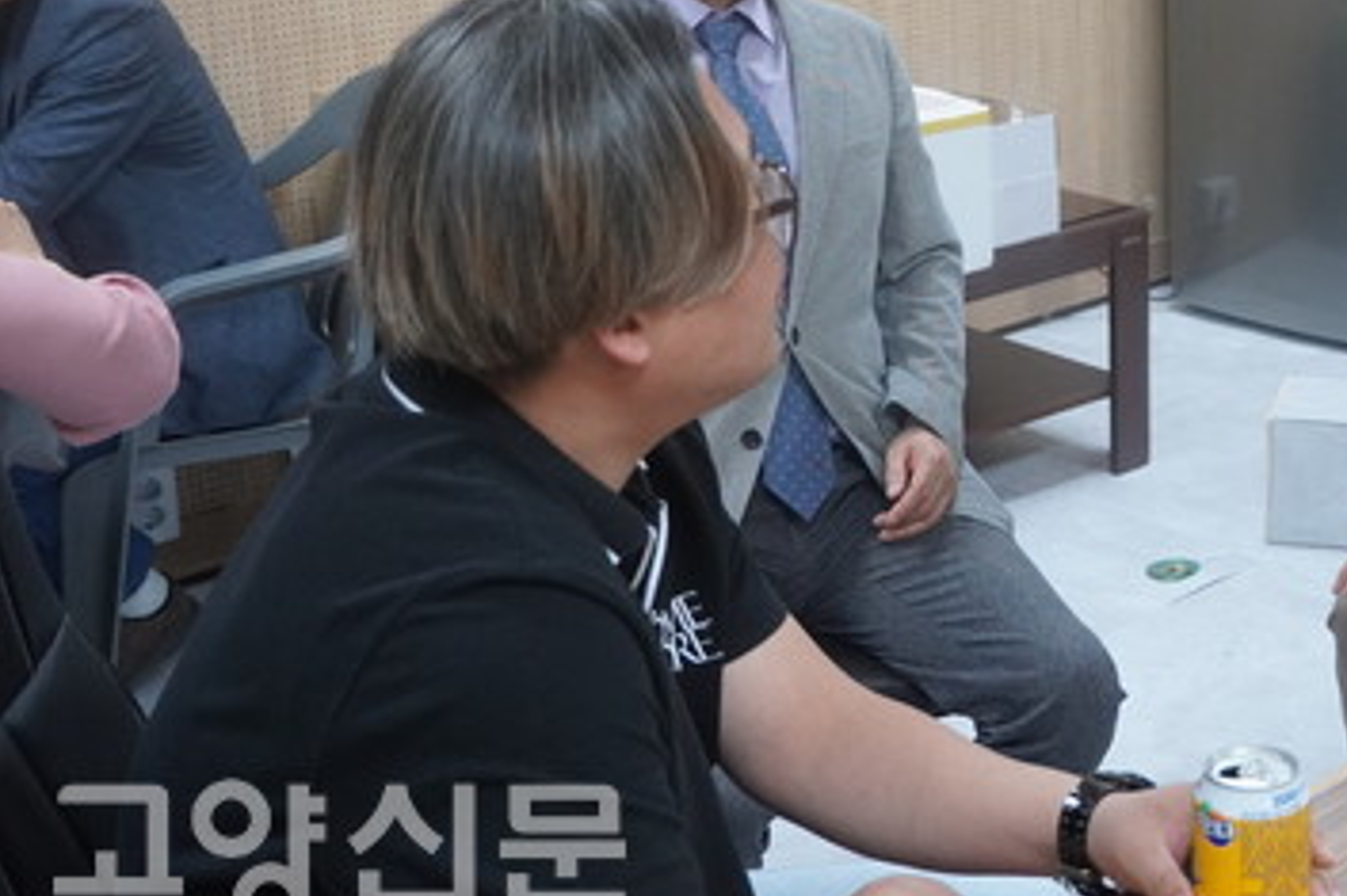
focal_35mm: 69
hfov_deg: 28.5
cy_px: 236
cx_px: 1141
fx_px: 2575
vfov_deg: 19.6
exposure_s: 1/160
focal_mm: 27
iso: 1600
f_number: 4.5
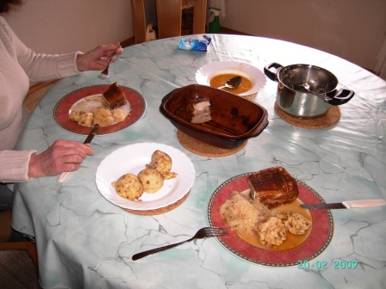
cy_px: 144
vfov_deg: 40.7
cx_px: 193
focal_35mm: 35
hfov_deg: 52.6
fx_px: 390
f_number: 2.8
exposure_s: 1/17
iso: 200
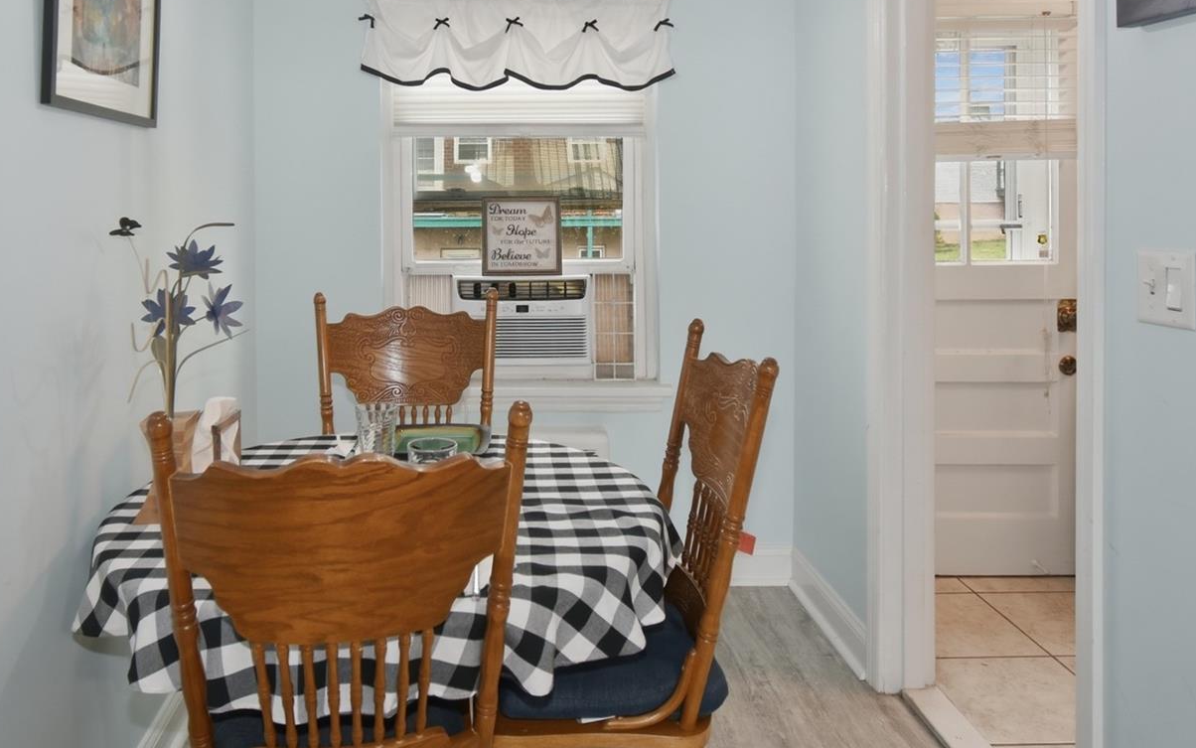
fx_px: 848
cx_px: 464
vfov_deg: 46.4
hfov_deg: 69.5
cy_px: 218
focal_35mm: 26
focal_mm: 10
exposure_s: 1/60
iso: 280
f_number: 4.5
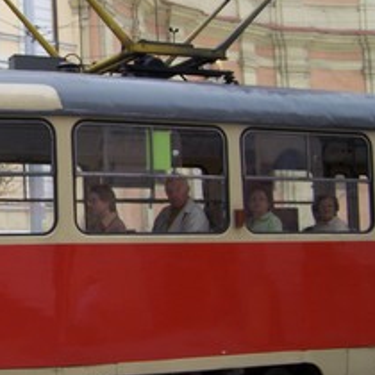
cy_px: 171
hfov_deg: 22.9
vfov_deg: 24.0
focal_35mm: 72
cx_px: -16
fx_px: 882
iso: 80
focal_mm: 6.3
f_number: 2.8
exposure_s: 1/320
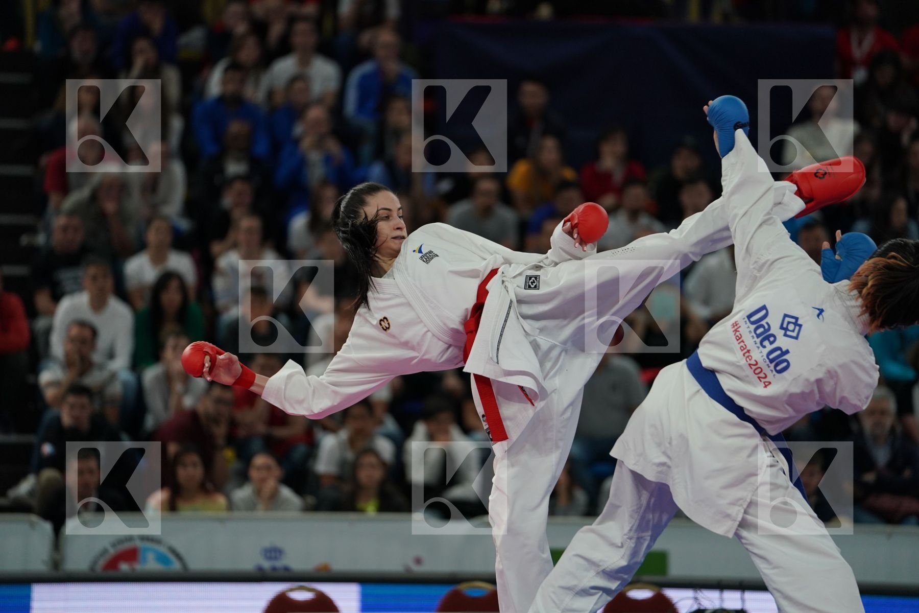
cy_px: 306
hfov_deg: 10.3
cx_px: 460
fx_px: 5105
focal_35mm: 200
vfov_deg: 6.9
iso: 1250
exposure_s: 1/1000
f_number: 2.8
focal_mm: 200
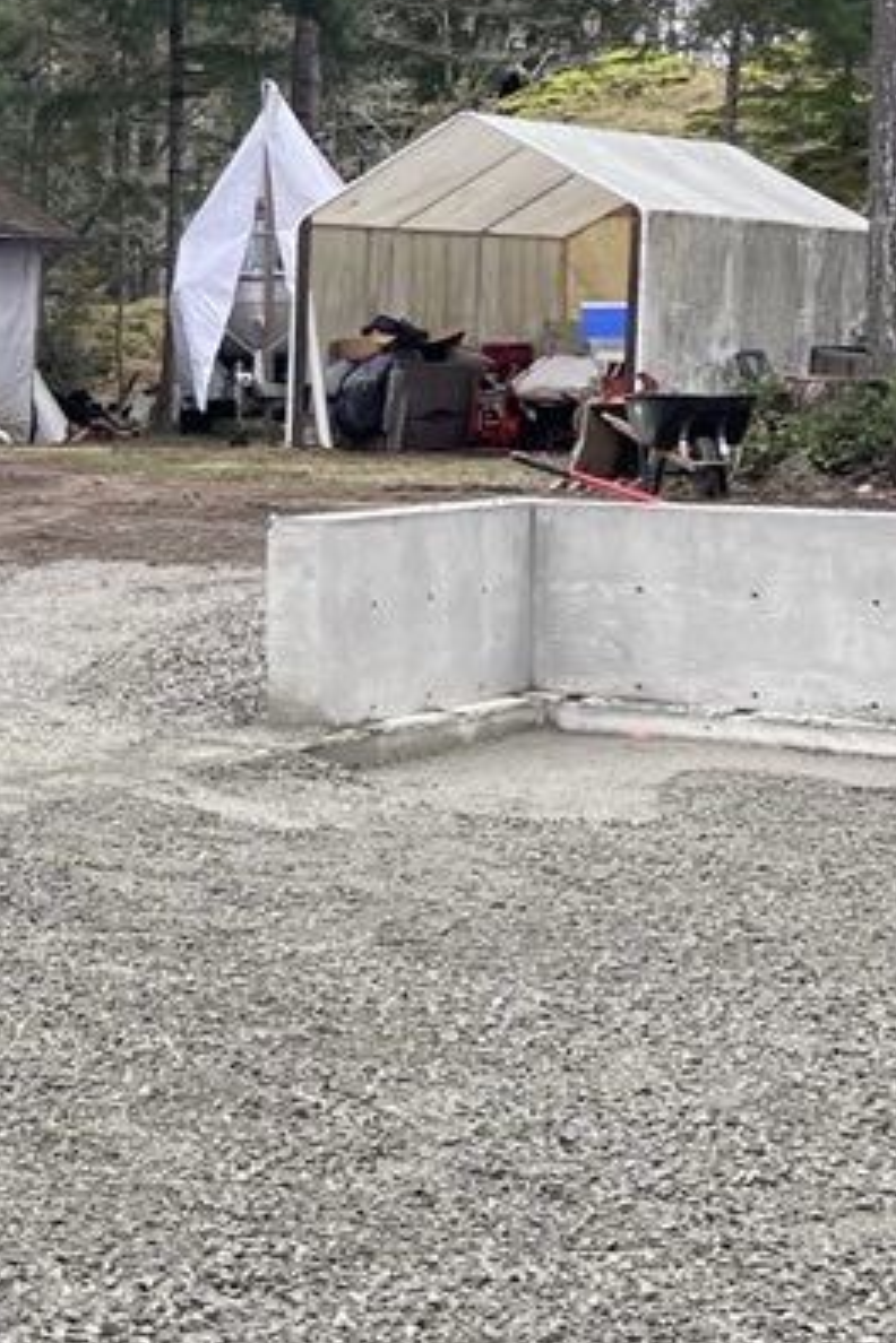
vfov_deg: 24.7
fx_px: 3061
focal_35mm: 82
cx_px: -492
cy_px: 515
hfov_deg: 15.3
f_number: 1.6
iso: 50
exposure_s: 1/121
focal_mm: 4.2
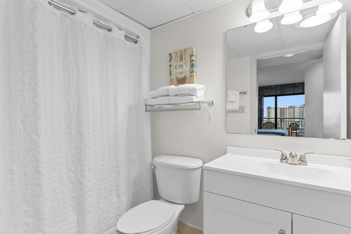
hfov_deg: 90.0
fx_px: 175
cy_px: 117
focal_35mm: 18
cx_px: 176
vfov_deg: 67.4
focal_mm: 12
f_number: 4.8
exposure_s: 1/6
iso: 100
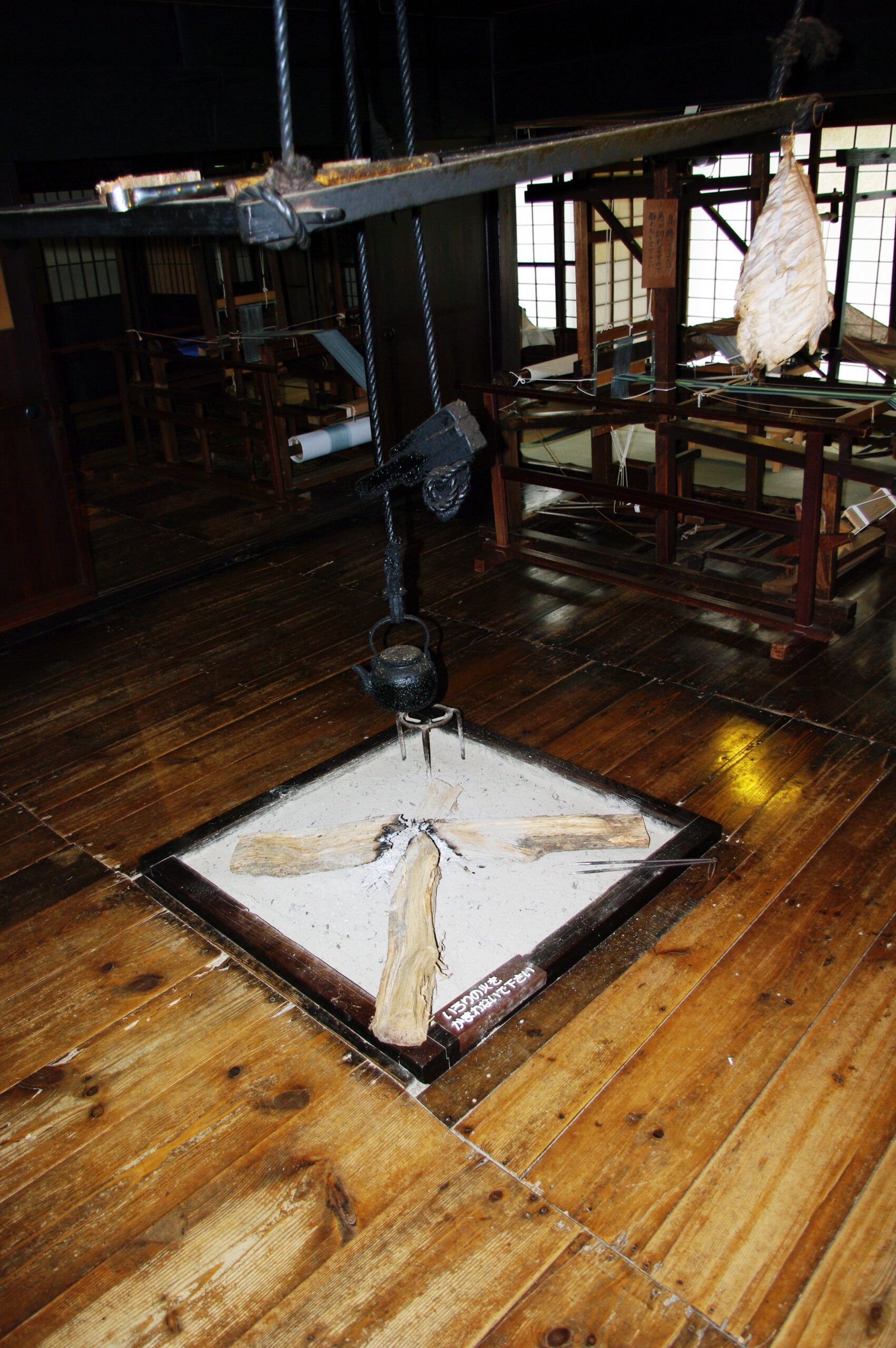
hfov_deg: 47.8
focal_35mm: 27
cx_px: 448
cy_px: 674
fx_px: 1010
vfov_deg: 67.4
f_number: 4
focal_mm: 18
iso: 400
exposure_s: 1/30
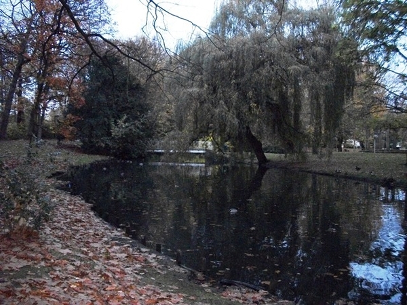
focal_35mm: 32
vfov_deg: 44.2
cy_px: 152
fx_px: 376
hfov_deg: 56.8
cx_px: 204
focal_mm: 5.7
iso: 640
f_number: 2.9
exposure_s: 1/60
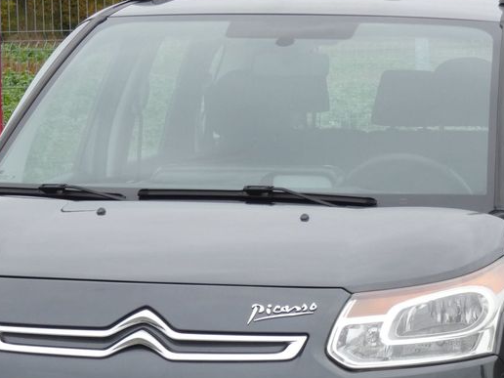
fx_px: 3378
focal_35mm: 232
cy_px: 329
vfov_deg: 6.4
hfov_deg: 8.5
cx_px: 243
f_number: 5.6
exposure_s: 1/100
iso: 80
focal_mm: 21
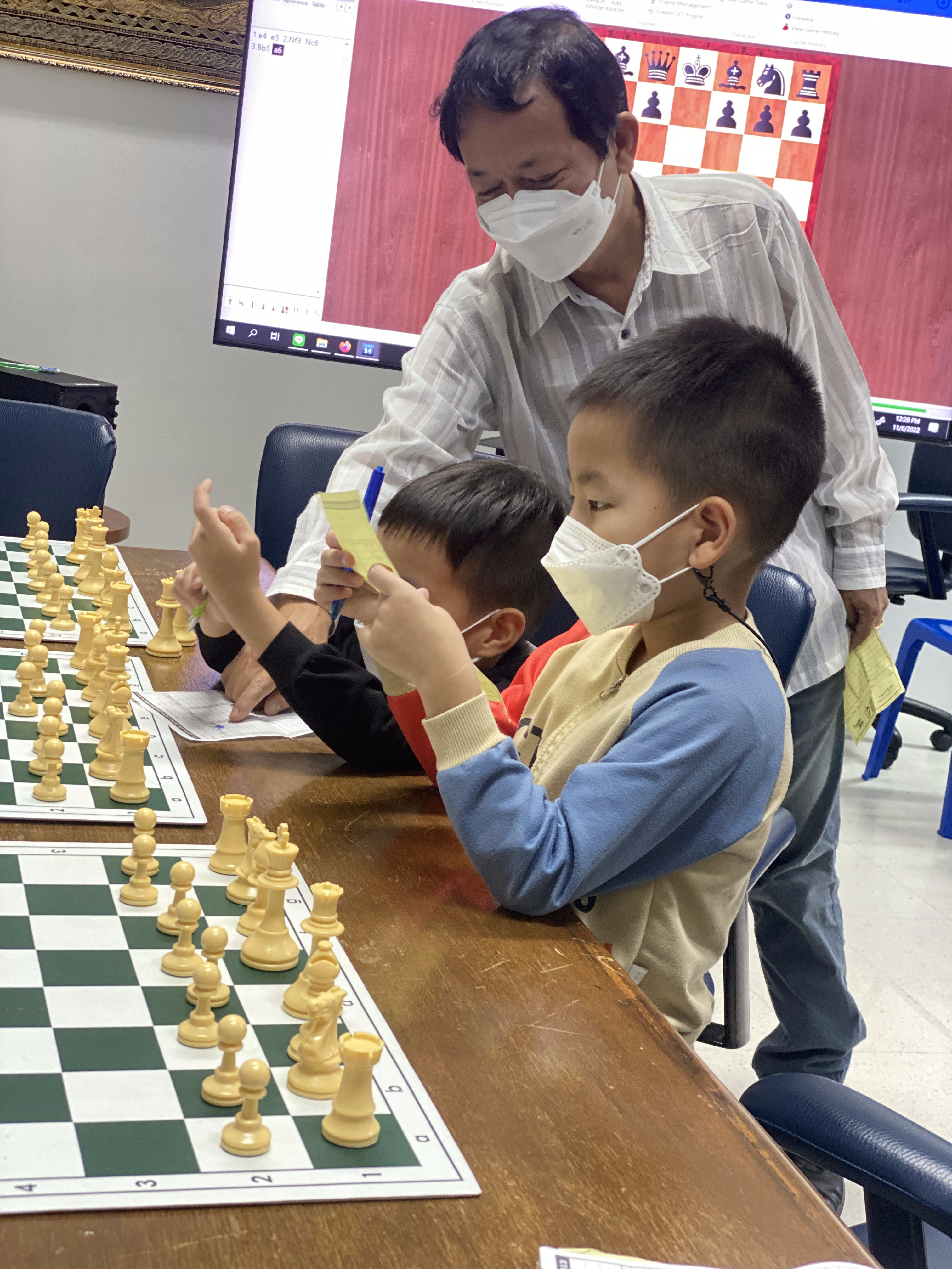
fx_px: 1907
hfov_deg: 28.0
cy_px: 634
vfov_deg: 36.8
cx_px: 476
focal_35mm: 52
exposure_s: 1/40
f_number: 2
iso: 200
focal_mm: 6
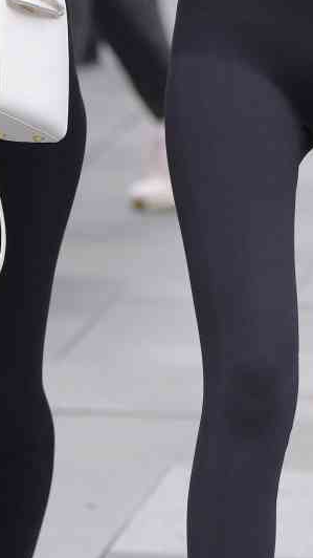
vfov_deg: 3.9
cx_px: 342
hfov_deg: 2.2
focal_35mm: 549
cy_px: -152
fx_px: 8105
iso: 400
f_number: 4
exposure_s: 1/800
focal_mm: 135
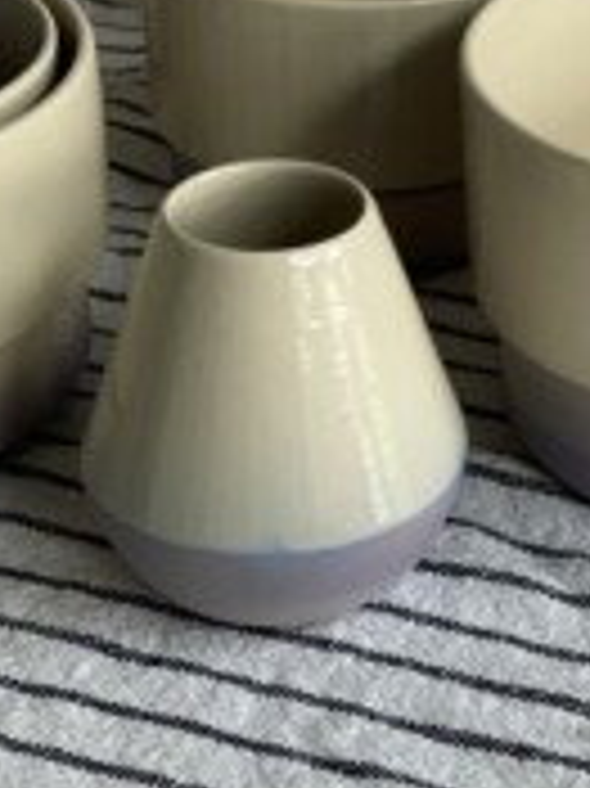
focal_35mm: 105
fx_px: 2389
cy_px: 151
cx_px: 403
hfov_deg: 14.1
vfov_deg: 18.5
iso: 125
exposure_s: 1/122
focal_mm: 6
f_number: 2
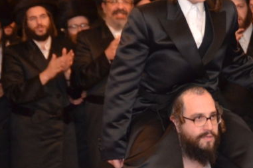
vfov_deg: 4.5
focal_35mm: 302
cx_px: 251
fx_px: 2120
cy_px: 30
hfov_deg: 6.8
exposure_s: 1/80
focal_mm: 75
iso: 800
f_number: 5
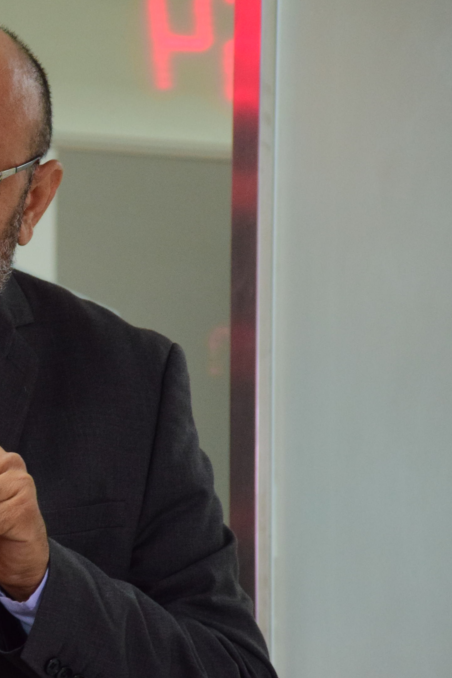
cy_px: 400
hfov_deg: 4.0
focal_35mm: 342
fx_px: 6443
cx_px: -187
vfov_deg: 6.0
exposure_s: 1/80
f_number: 5.3
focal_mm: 110
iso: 1600
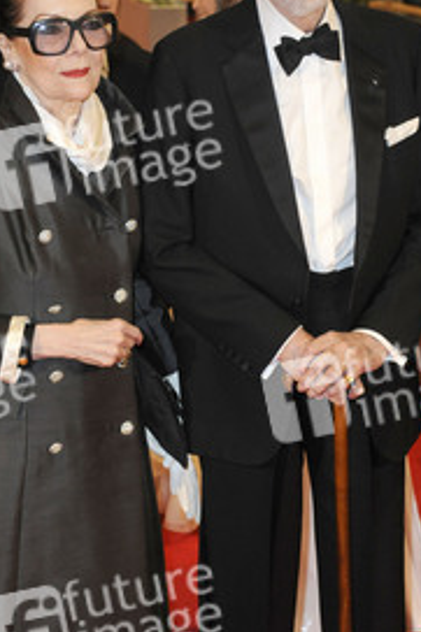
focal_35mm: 106
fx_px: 1862
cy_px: 272
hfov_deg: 12.9
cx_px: 170
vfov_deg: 19.3
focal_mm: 72
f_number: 5.6
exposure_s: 1/200
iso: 3200
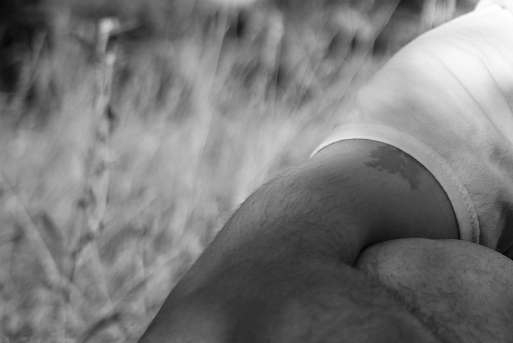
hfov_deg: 15.7
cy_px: -34
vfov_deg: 11.4
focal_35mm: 119
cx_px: 786
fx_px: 1697
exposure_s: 1/1000
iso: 160
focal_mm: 36
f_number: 4
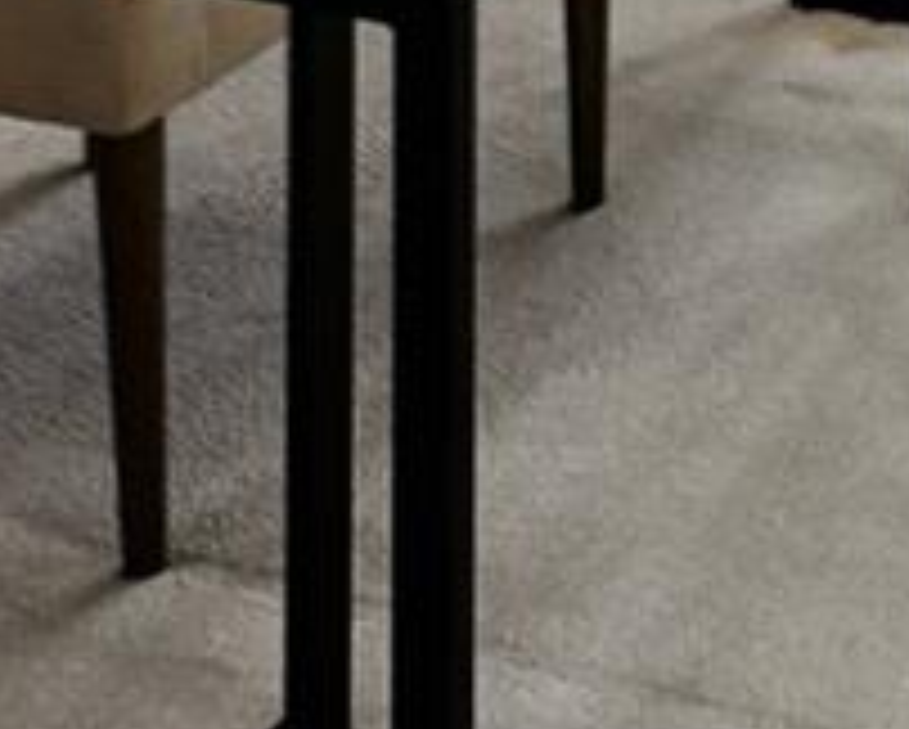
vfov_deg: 10.9
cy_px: -1336
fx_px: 2801
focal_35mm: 104
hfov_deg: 15.6
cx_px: 1683
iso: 800
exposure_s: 1/10
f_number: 8
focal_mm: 14
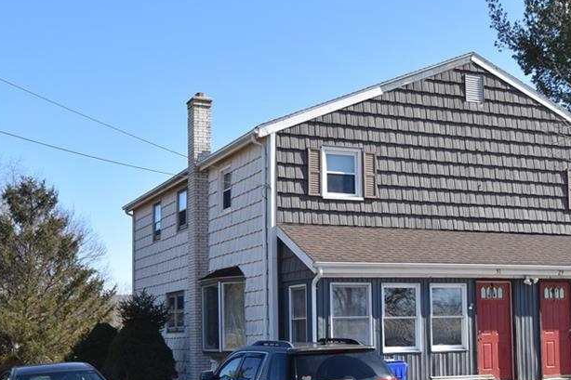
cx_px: 395
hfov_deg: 33.0
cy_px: 260
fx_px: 951
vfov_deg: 22.5
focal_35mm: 60
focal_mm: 24
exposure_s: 1/250
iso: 200
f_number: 8
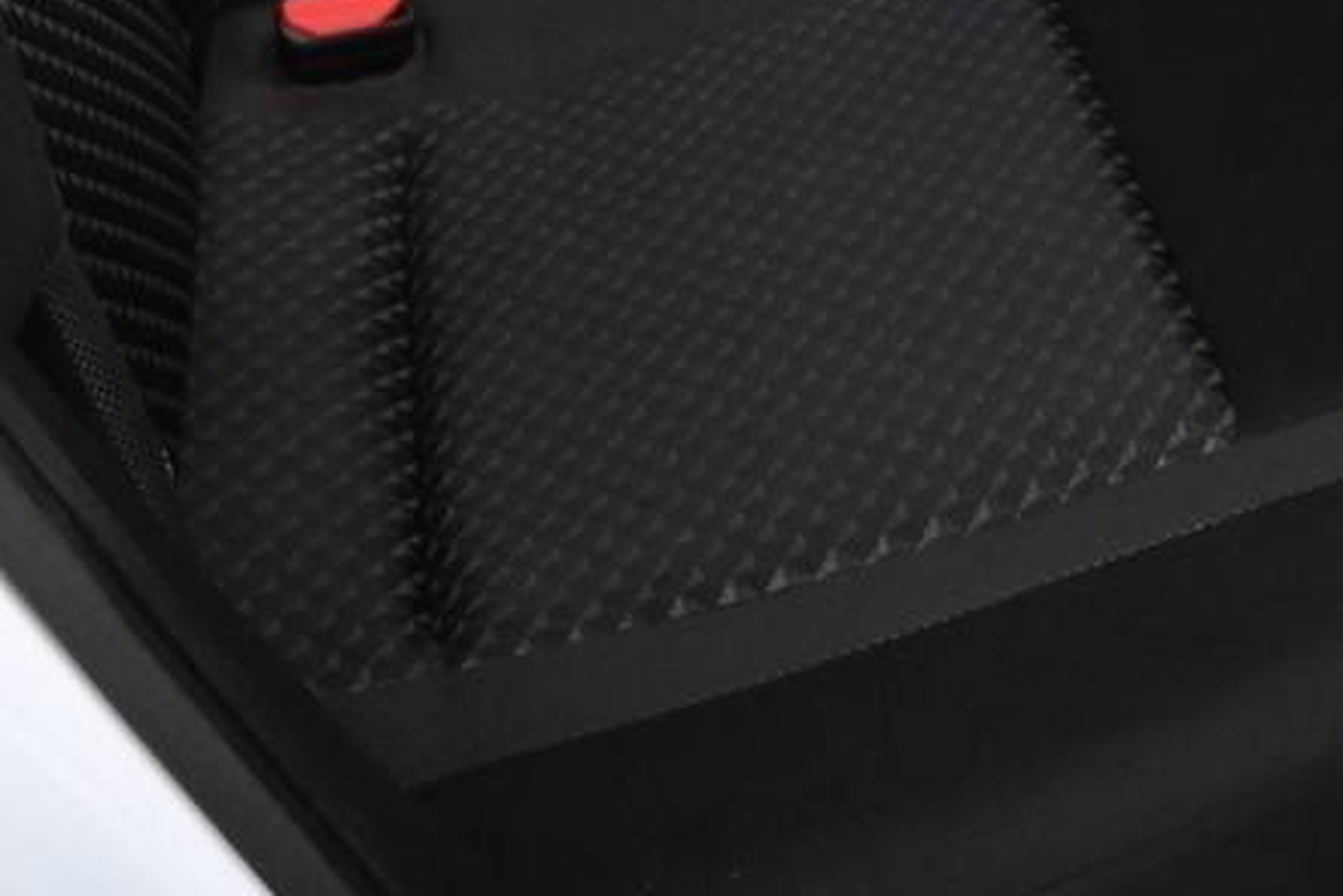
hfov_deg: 23.0
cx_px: 930
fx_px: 3284
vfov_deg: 14.6
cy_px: -422
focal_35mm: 88
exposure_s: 1/25
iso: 2200
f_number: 3.5
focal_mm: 16
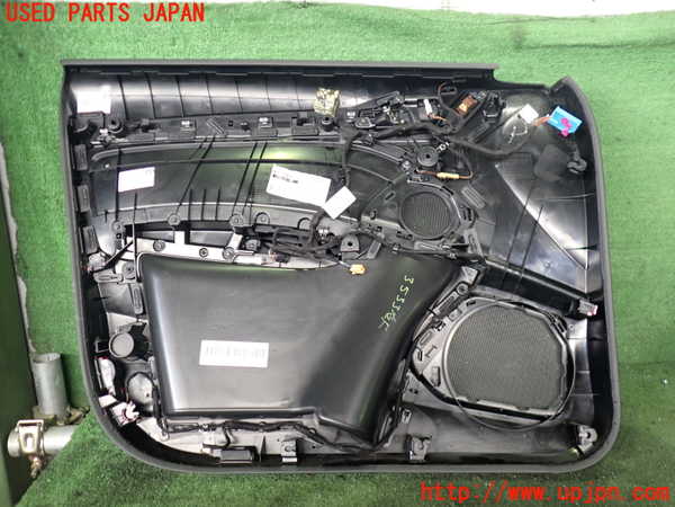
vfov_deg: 46.8
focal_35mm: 30
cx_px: 338
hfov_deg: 60.0
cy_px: 254
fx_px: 585
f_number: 2.3
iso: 250
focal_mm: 5.4
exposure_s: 1/30
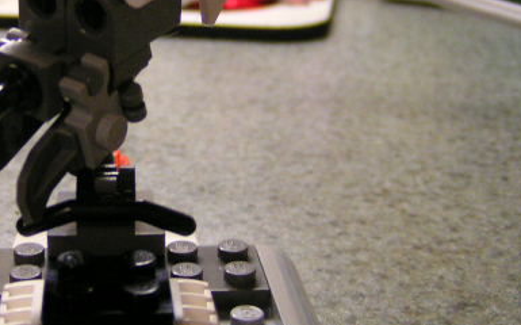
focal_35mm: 67
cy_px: 118
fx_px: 951
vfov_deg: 19.3
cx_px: 107
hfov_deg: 30.0
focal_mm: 5.8
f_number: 2.8
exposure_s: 1/25
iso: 200
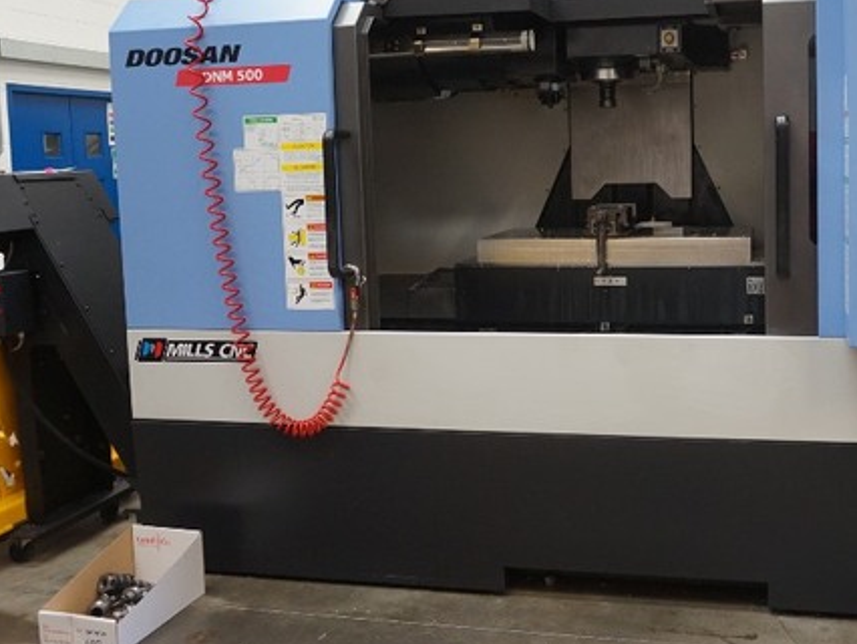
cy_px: 239
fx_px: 966
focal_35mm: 39
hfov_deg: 47.0
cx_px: 575
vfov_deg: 36.6
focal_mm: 16
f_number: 4
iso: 1000
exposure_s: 1/160
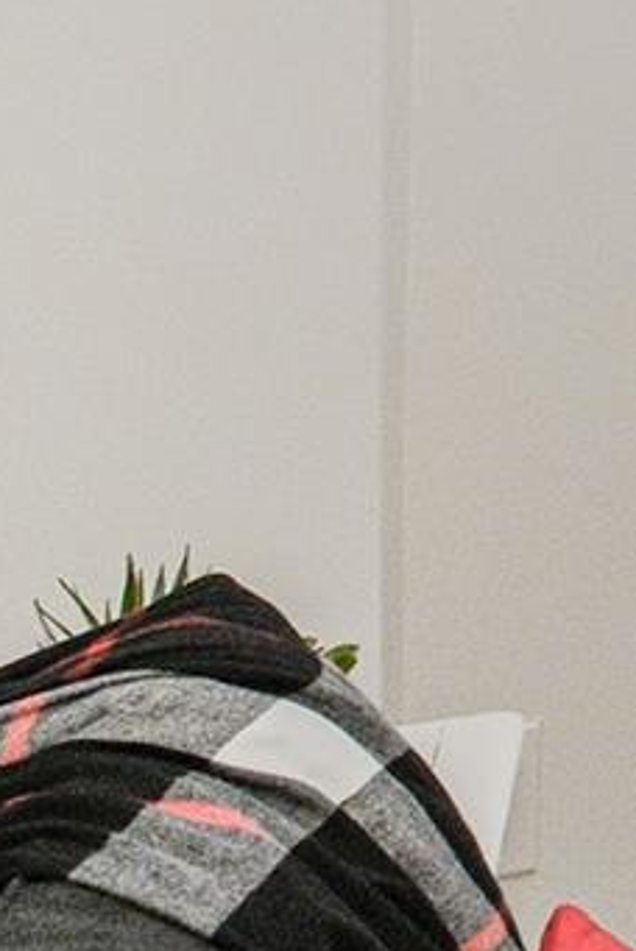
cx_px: 2084
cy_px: -423
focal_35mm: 90
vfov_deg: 19.9
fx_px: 2380
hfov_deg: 9.9
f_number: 8
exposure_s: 1/40
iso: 1250
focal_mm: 10
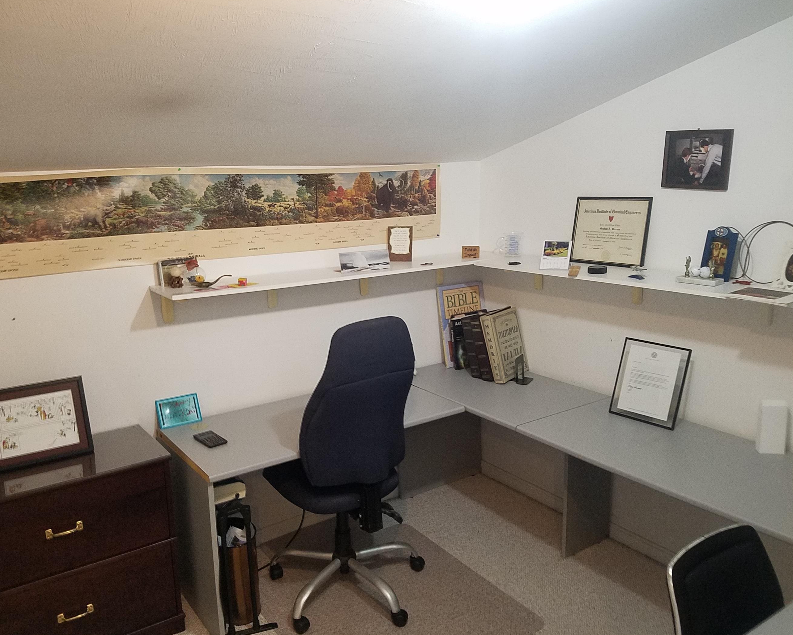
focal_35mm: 28
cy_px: 310
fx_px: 657
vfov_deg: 51.5
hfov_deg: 62.1
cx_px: 364
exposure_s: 1/30
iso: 160
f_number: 1.7
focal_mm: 4.2
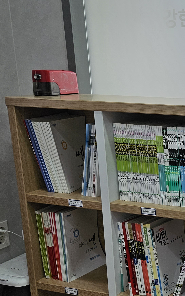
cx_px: 285
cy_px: 174
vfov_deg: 36.2
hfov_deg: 19.7
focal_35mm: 56
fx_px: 452
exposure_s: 1/120
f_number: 1.8
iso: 40
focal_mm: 5.4
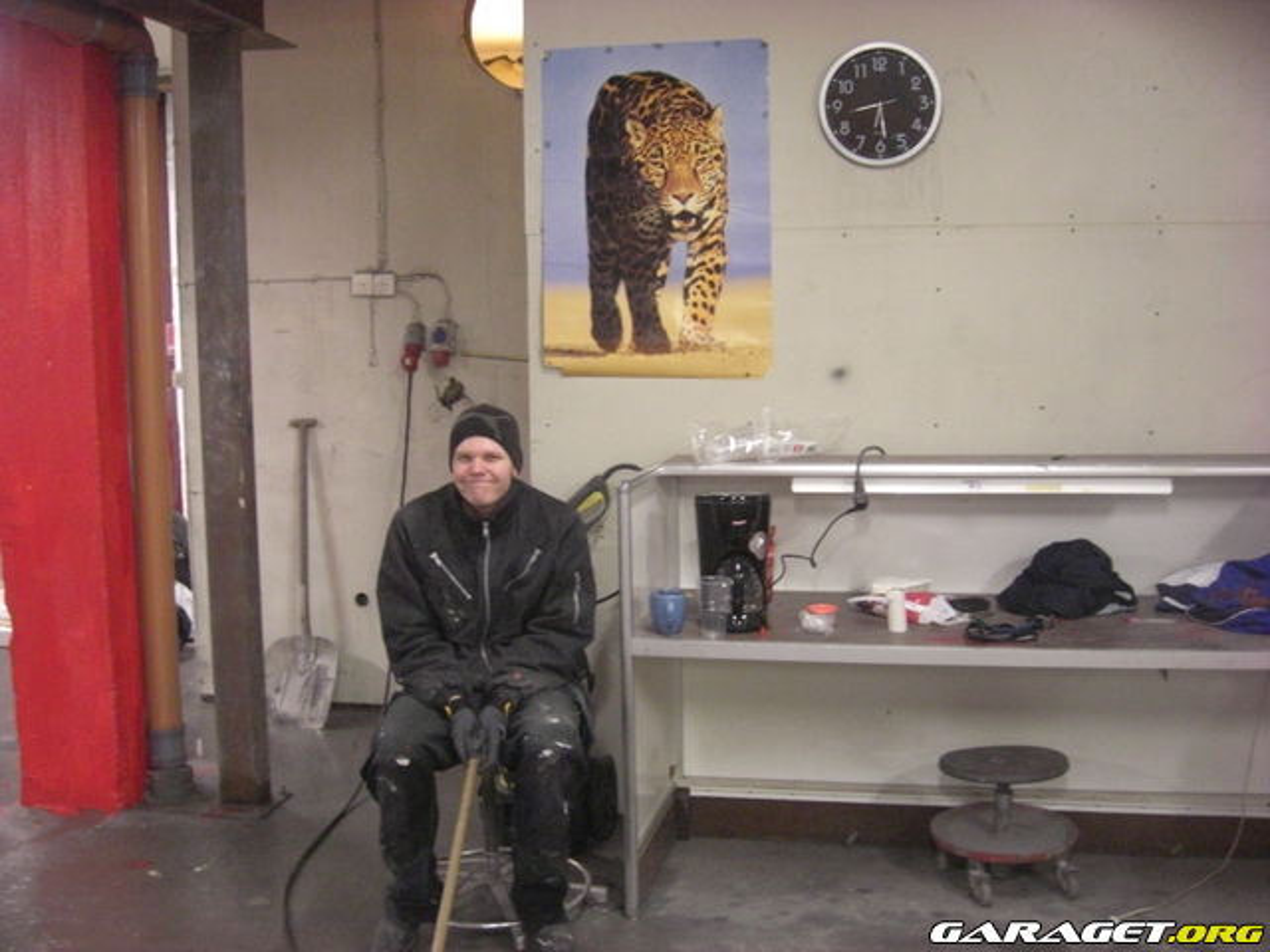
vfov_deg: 37.7
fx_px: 1394
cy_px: 476
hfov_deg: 49.0
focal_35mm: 38
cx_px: 635
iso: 800
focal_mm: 7.9
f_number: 2.8
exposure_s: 1/25
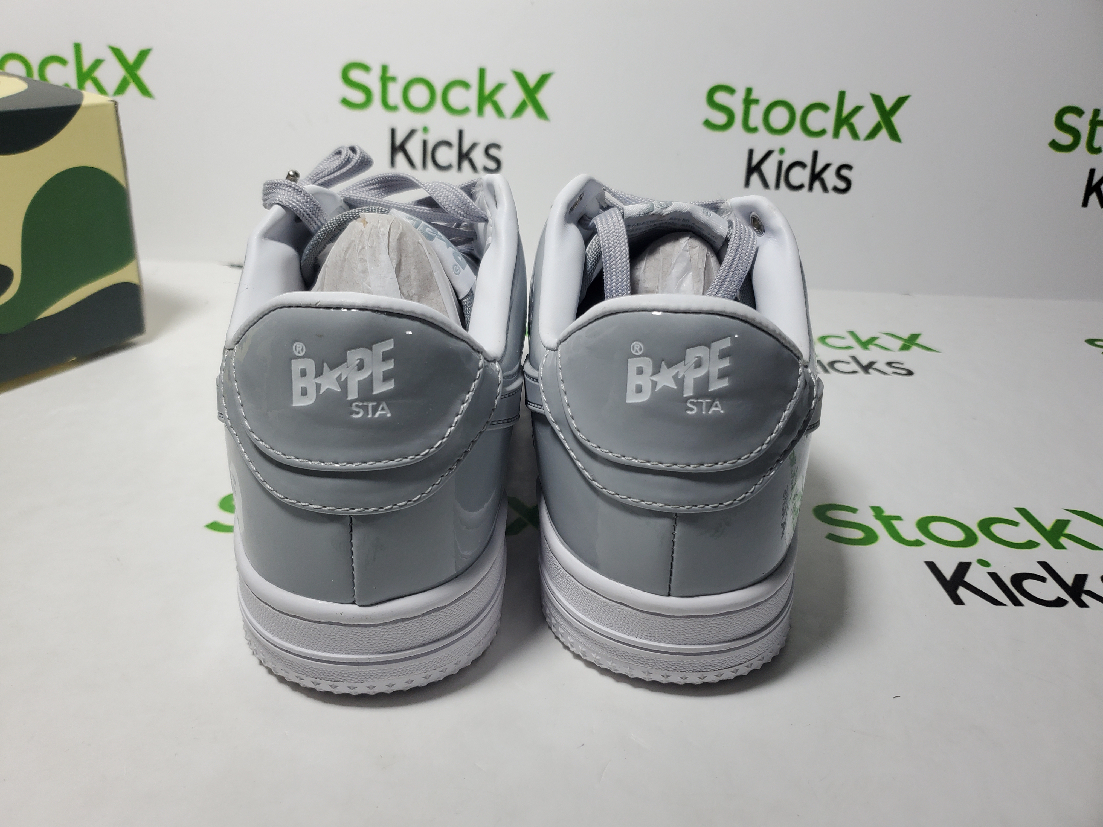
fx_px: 828
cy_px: 414
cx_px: 552
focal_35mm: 26
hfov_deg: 67.3
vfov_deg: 53.1
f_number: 1.5
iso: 50
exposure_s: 1/503
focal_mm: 4.3
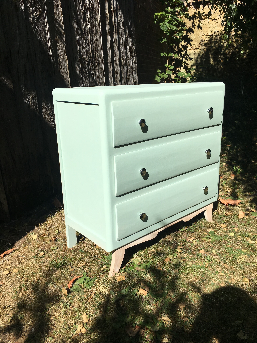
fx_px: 287
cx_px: 128
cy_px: 172
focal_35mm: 29
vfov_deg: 61.7
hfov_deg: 48.2
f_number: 2.2
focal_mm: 4.15
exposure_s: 1/1923
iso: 25
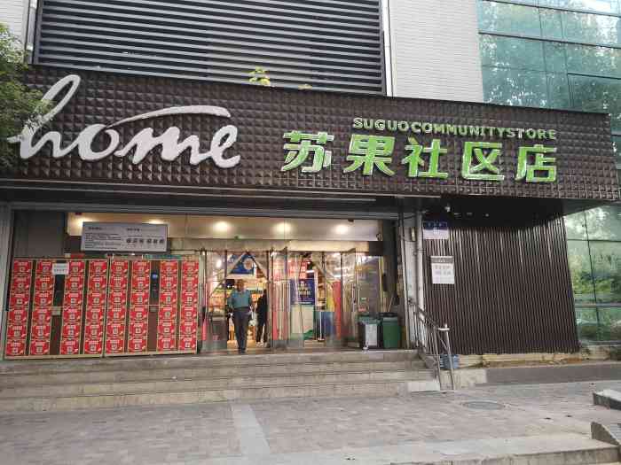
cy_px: 232
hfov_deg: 65.3
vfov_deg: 51.4
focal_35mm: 27
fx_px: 484
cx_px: 310
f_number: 1.8
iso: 125
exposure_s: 1/100
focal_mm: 3.95
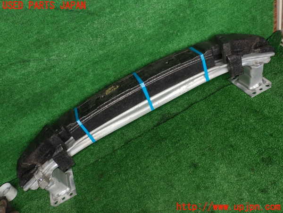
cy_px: 106
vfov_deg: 46.8
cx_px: 142
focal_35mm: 30
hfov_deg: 60.0
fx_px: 245
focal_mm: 5.4
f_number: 3.2
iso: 100
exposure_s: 1/60
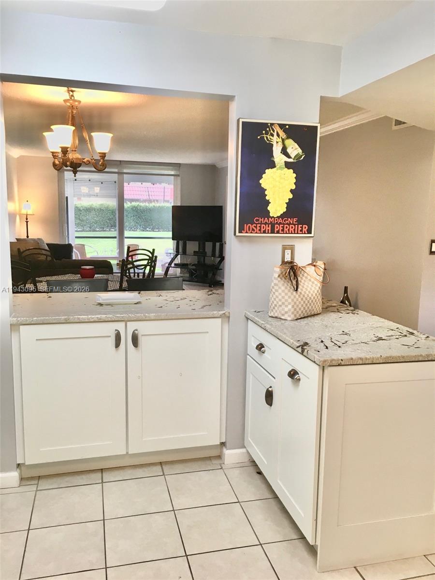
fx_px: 486
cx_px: 218
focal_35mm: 29
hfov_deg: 48.2
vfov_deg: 61.7
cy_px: 290
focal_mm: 4.15
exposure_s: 1/30
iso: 50
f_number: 2.2
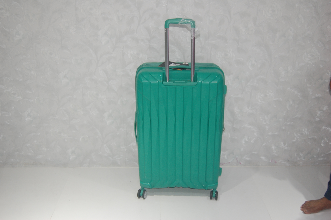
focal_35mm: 39
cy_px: 110
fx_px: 358
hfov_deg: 49.6
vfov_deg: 34.1
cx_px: 166
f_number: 4.2
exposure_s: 1/60
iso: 400
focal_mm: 26
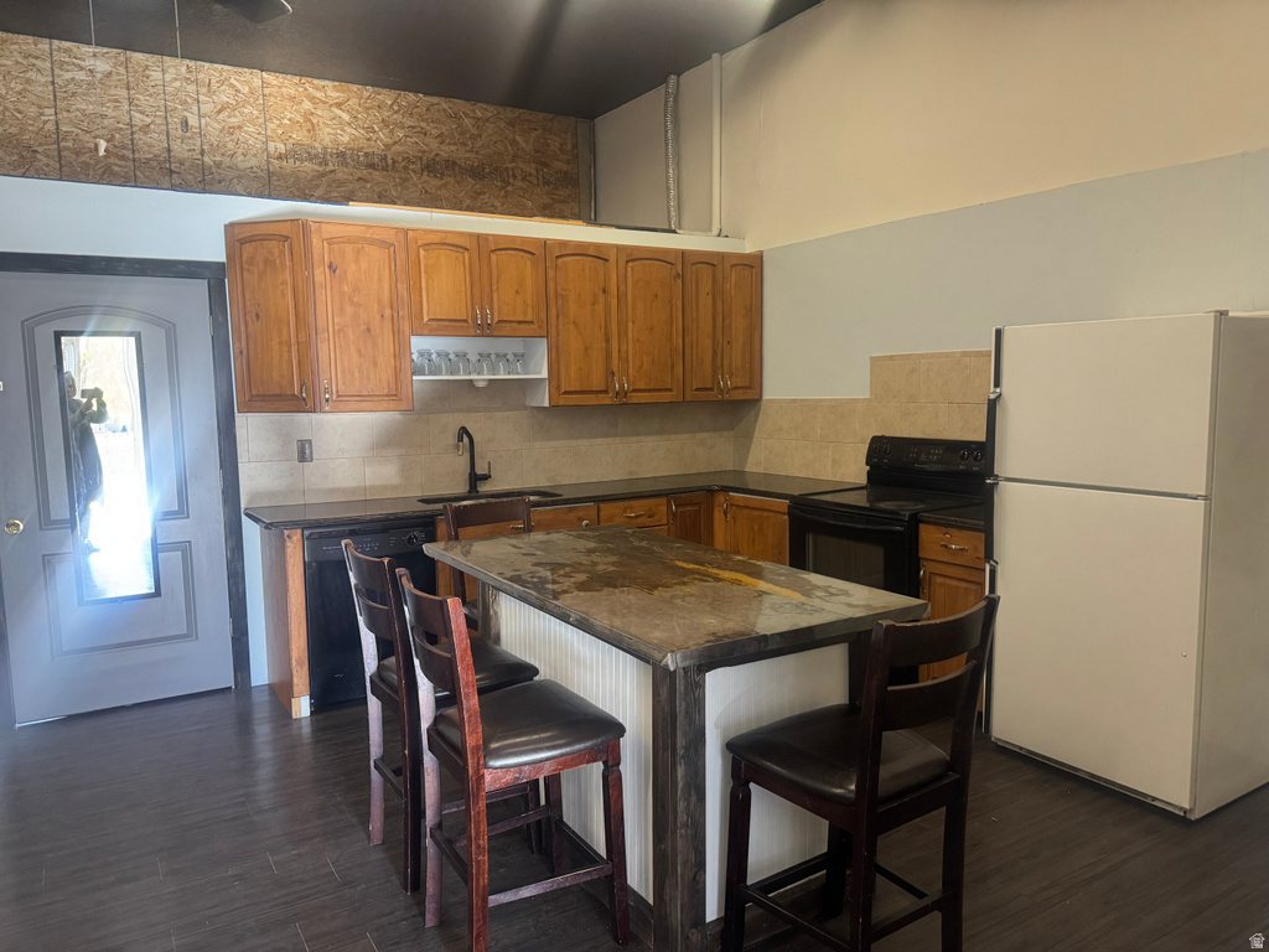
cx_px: 634
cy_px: 476
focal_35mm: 24
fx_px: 880
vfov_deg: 56.8
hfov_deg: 71.6
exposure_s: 1/60
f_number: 1.78
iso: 320
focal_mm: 6.76
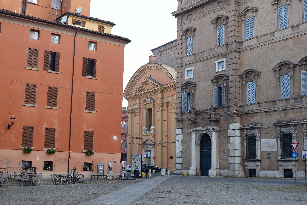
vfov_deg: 27.0
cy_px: 102
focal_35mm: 50
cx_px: 154
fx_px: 426
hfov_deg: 39.6
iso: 200
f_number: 4.9
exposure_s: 1/120
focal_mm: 33.3
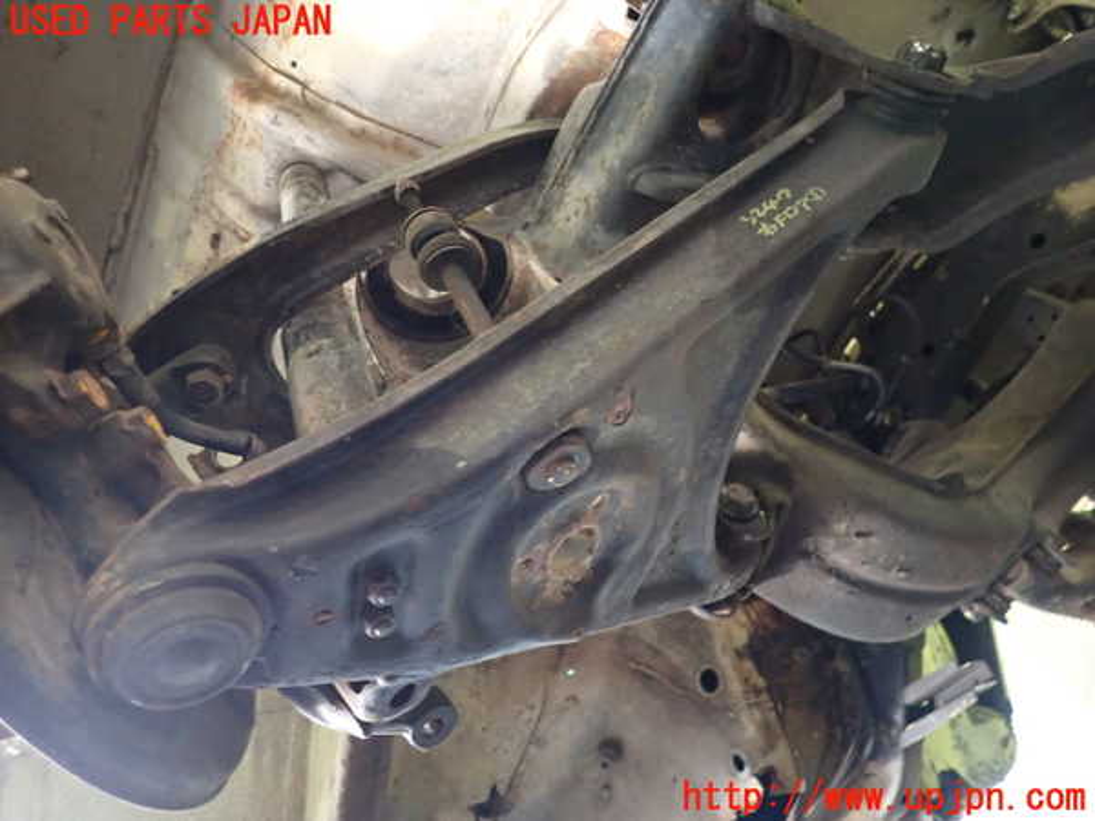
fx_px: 791
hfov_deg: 69.4
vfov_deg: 54.9
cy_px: 410
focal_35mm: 25
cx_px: 548
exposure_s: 1/20
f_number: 2
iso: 800
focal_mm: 4.5
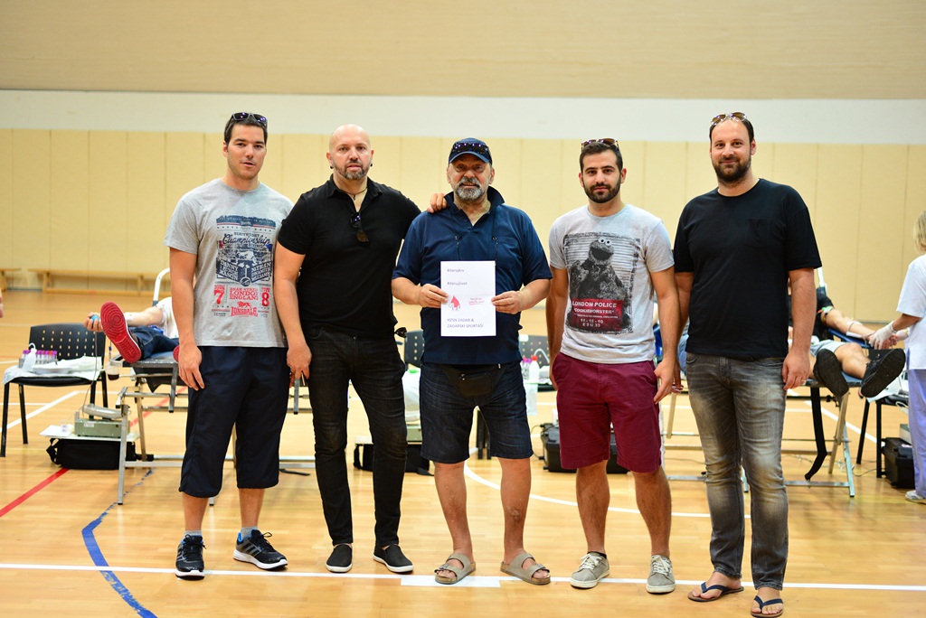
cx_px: 463
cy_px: 309
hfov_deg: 39.6
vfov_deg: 27.0
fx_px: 1287
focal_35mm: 50
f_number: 2.2
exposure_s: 1/250
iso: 1250
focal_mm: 50
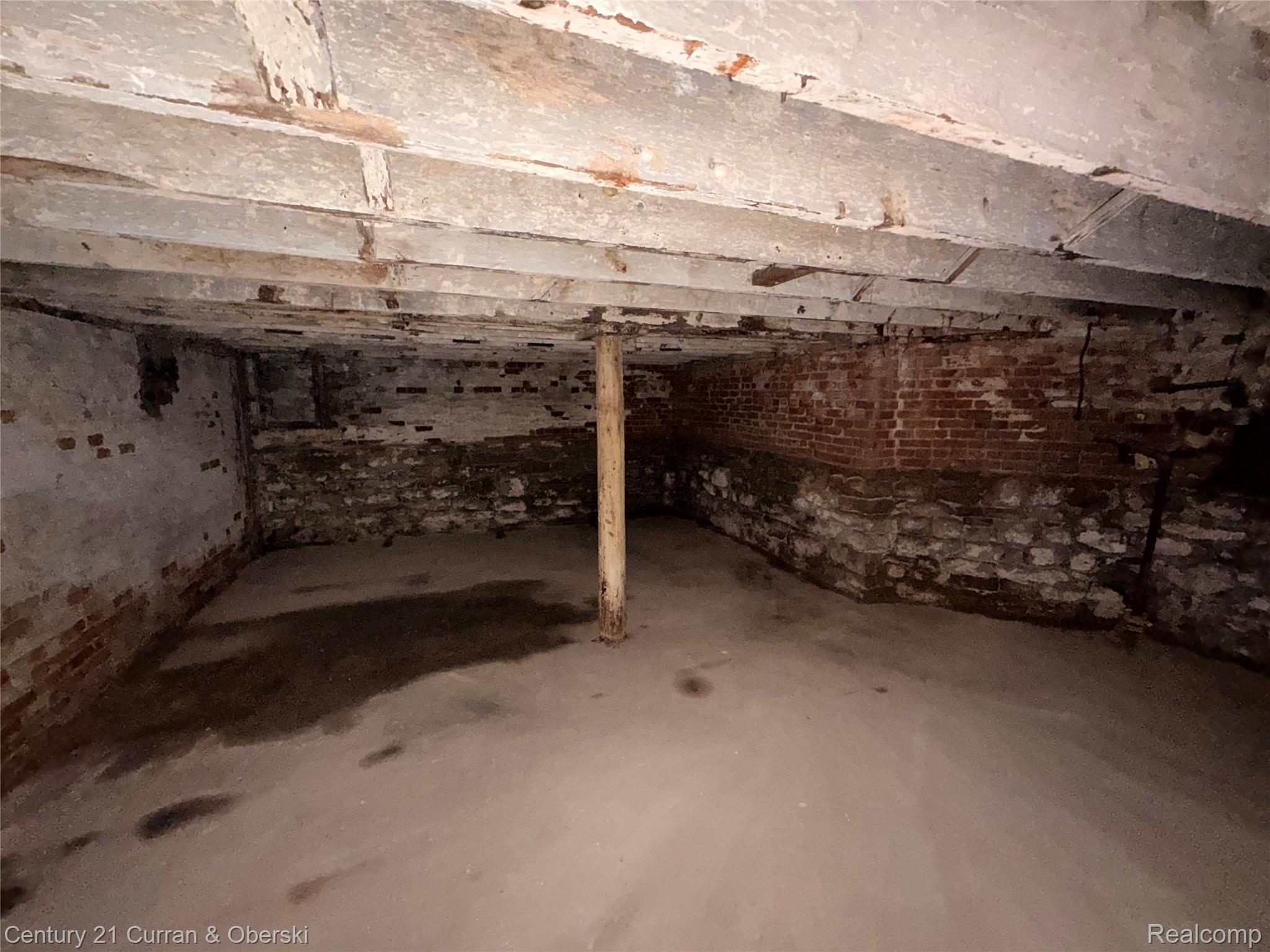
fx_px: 514
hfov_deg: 102.1
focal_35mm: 14
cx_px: 635
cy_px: 476
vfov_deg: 85.7
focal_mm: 2.22
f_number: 2.2
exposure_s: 1/16
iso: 640
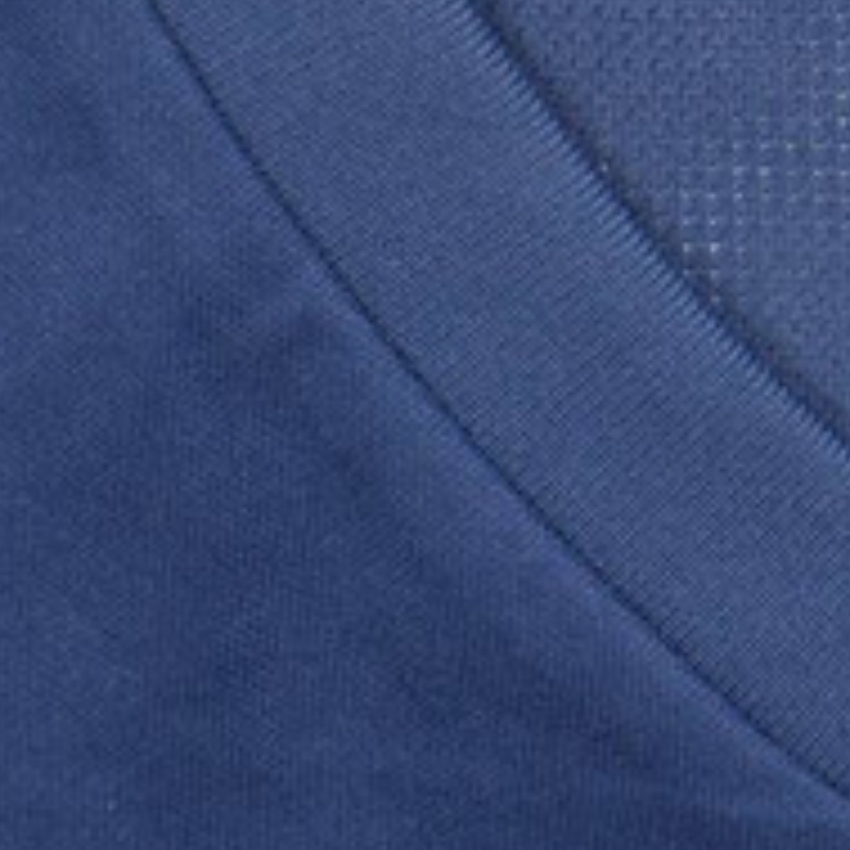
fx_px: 5813
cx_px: 1311
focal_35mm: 209
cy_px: -214
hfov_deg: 8.2
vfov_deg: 8.3
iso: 400
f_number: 11
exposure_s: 1/40
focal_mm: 31
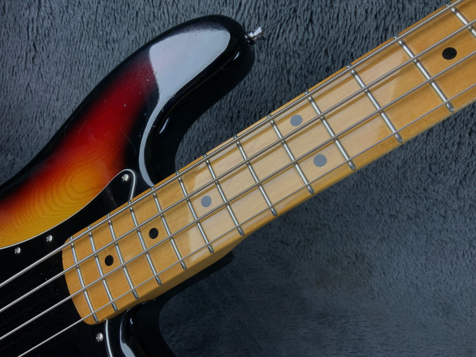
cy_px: 178
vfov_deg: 48.2
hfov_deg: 61.7
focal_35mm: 29
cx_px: 238
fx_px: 399
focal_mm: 3
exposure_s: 1/100
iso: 32
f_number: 1.8
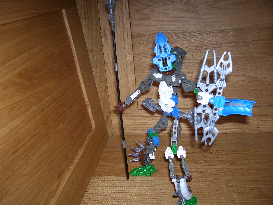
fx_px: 268
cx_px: 136
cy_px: 102
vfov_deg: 41.8
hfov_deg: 54.0
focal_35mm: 34
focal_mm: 5.6
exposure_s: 1/60
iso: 80
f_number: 2.7
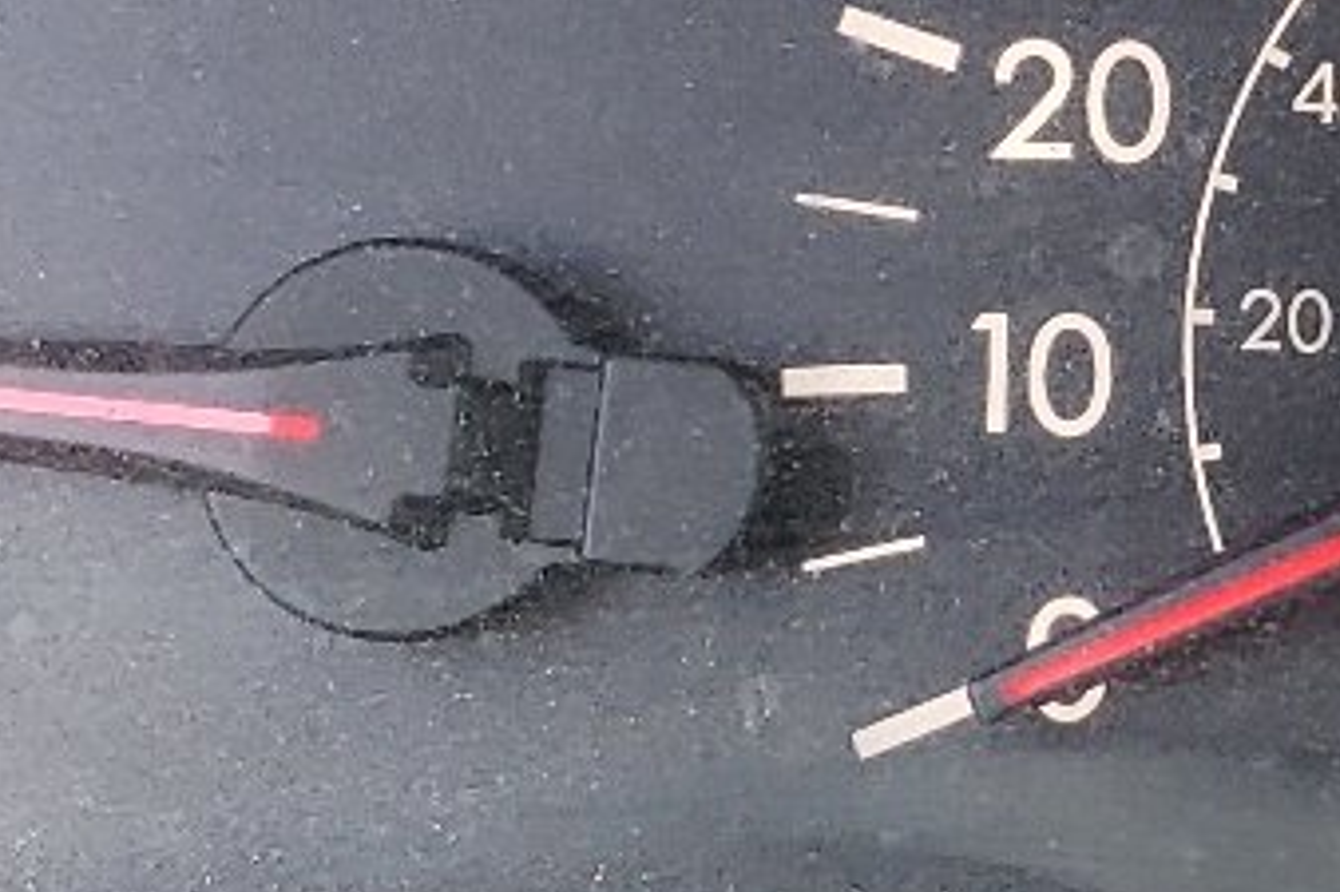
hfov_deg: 15.7
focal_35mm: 128
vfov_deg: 10.7
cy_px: 218
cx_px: 1348
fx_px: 4762
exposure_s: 1/120
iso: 72
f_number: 1.5
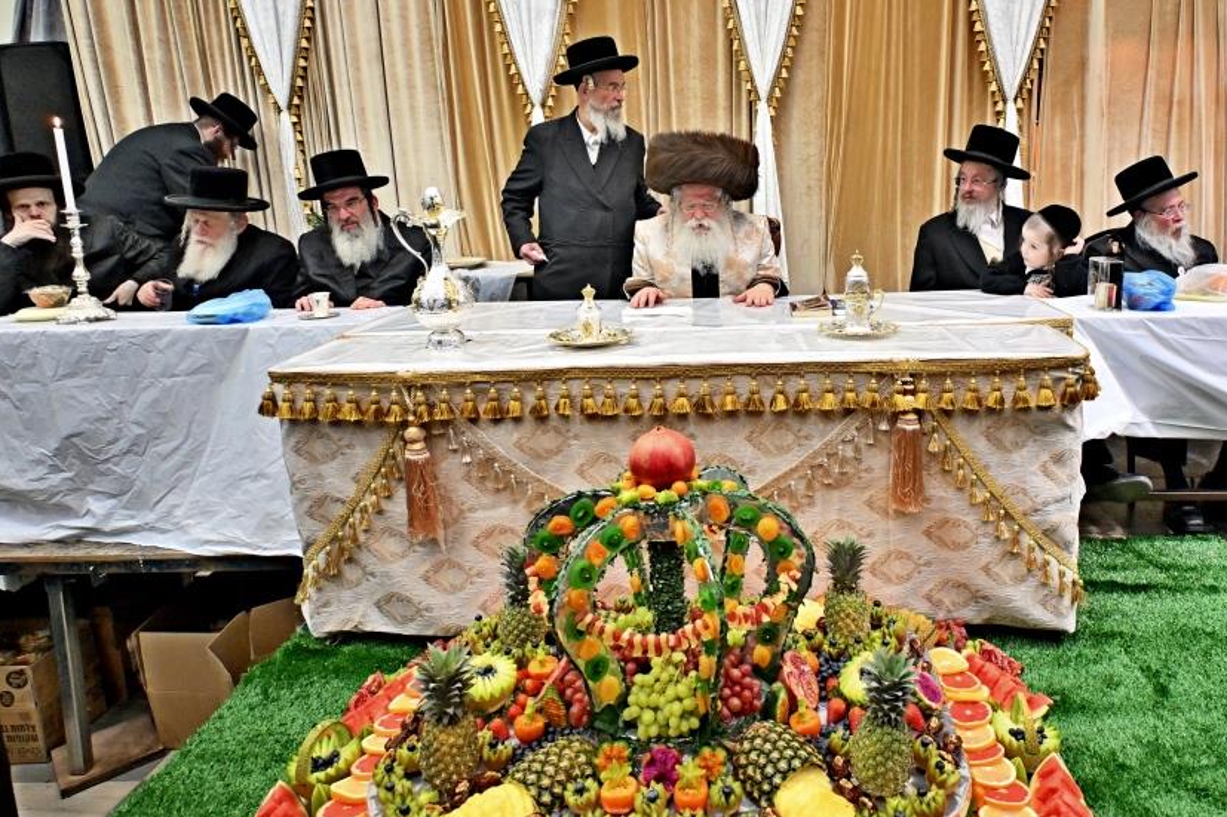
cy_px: 314
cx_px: 758
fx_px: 886
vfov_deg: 49.1
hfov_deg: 68.4
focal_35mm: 26
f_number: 3.8
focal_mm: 14
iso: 800
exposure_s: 1/200
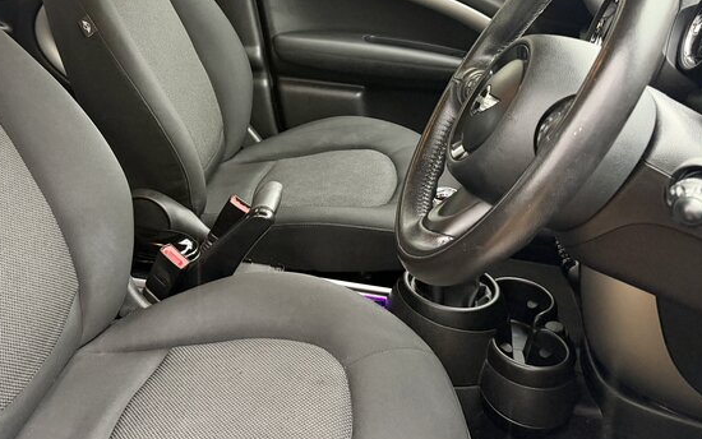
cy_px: 86
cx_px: 208
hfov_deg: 51.3
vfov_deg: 33.4
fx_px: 708
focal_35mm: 37
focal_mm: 6.76
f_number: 1.78
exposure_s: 1/60
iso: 500
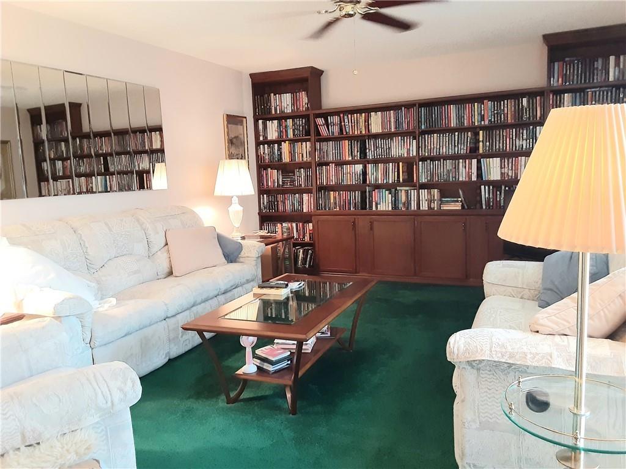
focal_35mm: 27
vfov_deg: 51.4
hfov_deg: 65.3
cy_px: 234
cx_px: 313
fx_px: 488
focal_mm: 2.91
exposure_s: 1/24
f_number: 1.9
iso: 250
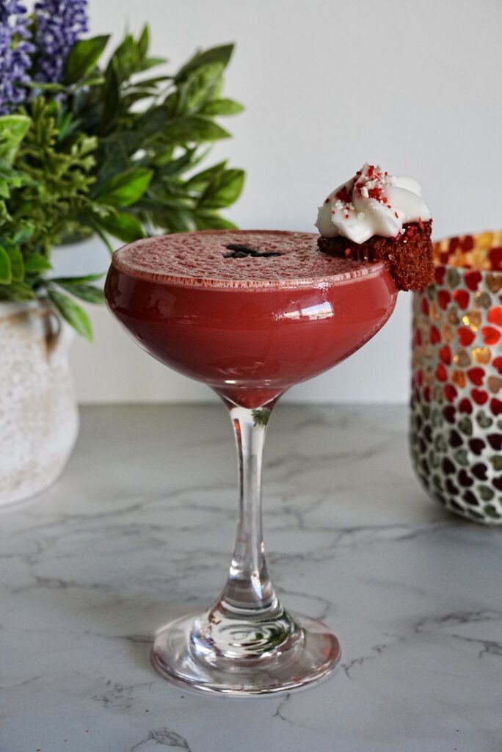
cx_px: 251
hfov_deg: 18.2
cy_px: 376
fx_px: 1567
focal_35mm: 75
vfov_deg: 27.0
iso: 1000
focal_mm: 50
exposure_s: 1/160
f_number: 7.1
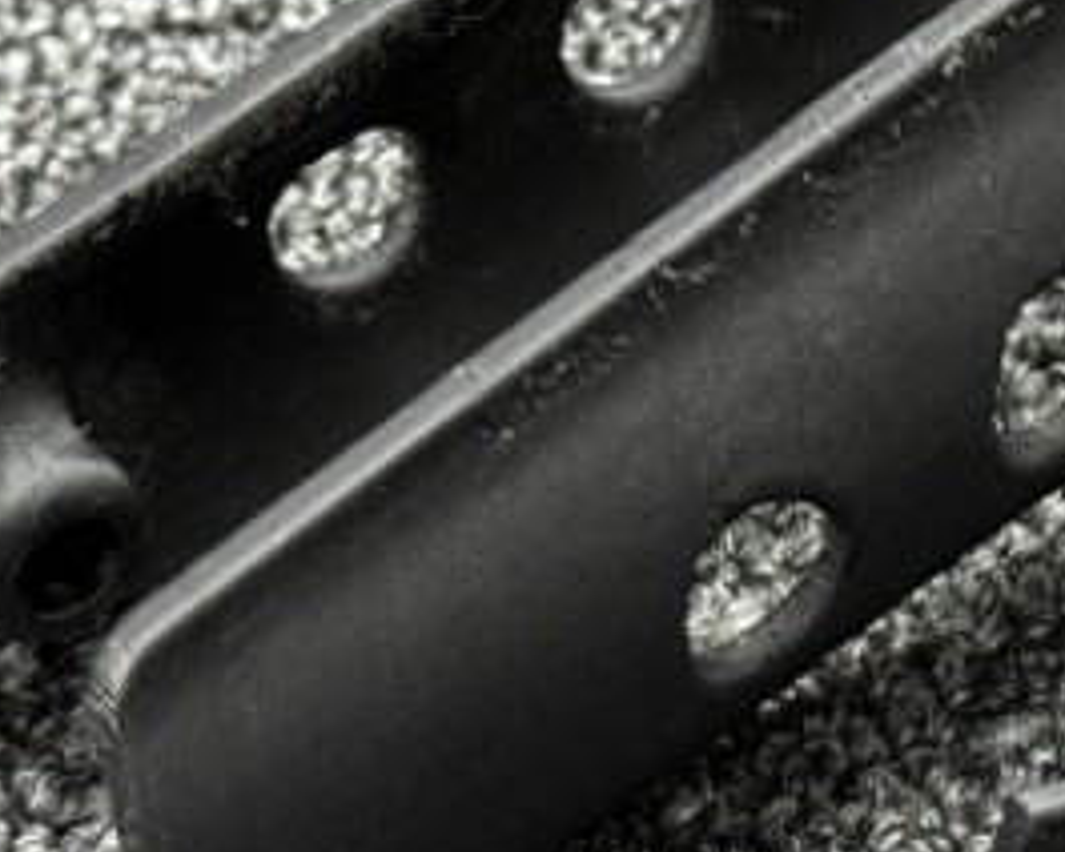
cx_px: 1001
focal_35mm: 150
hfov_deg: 12.7
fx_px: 4728
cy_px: 94
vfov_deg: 10.2
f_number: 1.78
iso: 250
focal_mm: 6.76
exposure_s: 1/50
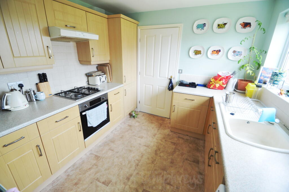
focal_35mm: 15
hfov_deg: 100.4
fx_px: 120
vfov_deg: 77.2
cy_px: 96
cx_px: 144
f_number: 5
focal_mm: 10
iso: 400
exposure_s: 1/100
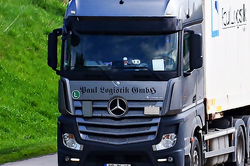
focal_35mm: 829
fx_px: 5748
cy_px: 78
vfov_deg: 1.7
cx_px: 195
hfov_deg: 2.5
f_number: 10
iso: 800
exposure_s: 1/1600
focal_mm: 300
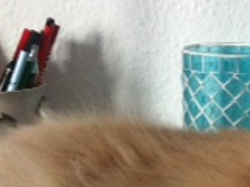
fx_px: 1002
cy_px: 315
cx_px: 348
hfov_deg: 13.6
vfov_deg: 10.1
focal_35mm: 139
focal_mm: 3.85
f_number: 2.8
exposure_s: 1/120
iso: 100
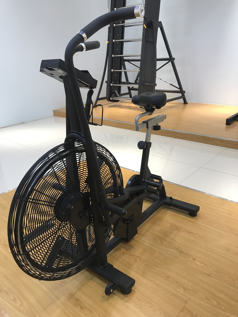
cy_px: 158
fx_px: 257
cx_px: 119
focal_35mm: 28
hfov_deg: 49.7
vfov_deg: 63.4
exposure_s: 1/33
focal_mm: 3.99
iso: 40
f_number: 1.8
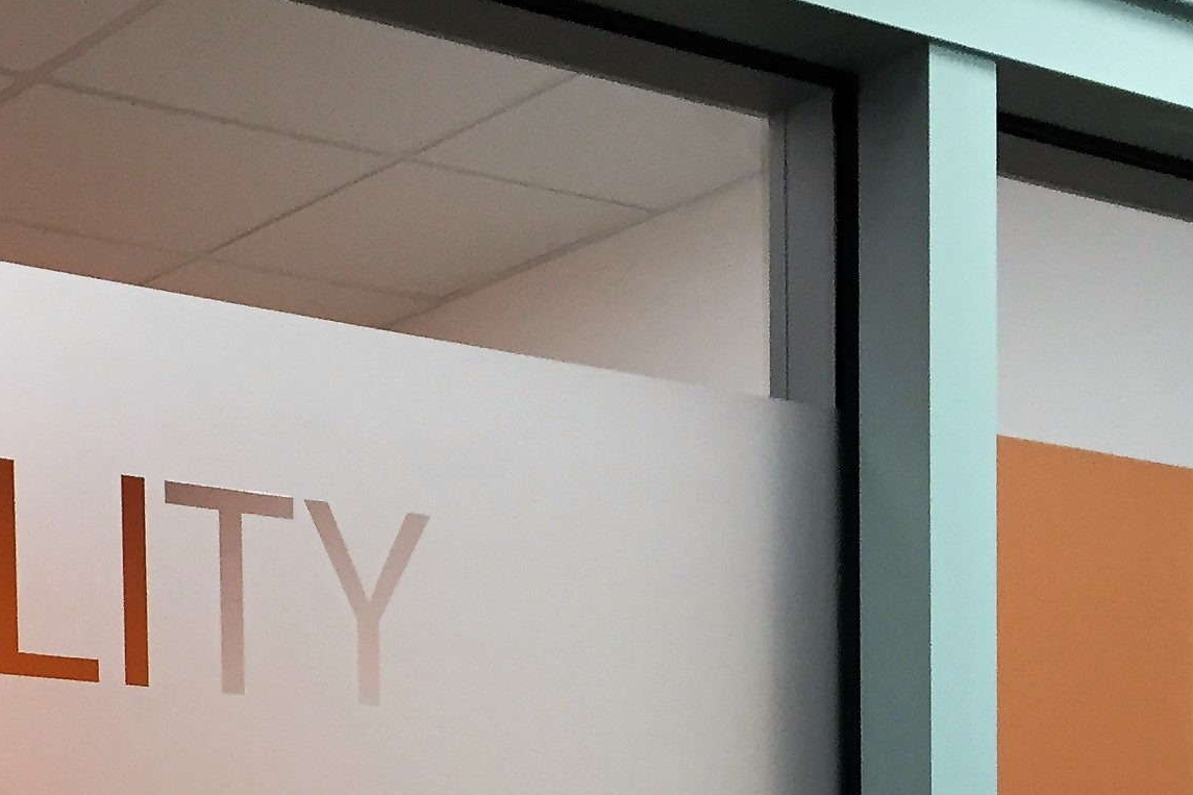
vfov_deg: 14.6
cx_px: 478
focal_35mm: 86
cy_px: 1239
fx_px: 2849
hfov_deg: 23.6
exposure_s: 1/30
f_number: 2.2
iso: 32
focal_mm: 4.15
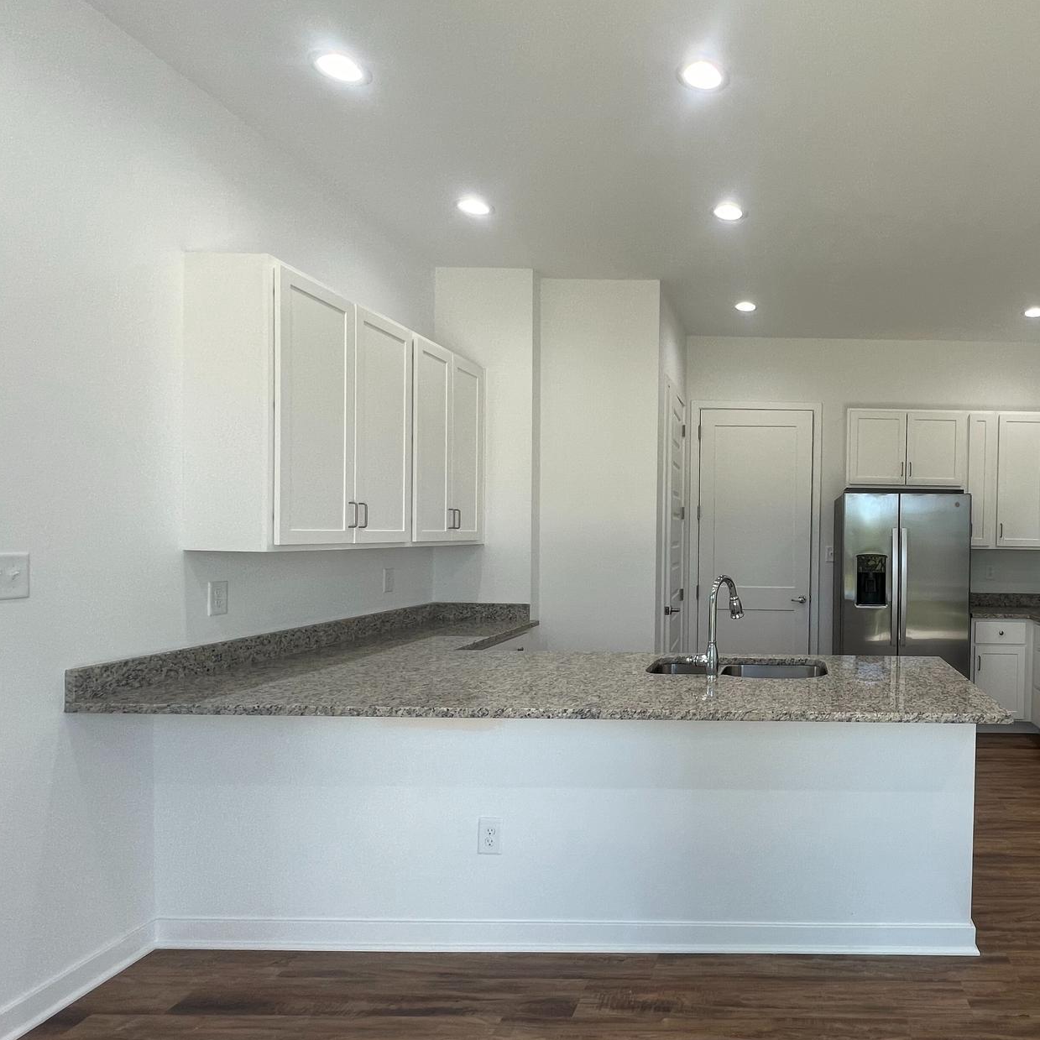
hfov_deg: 71.5
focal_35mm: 19
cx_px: 798
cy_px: 547
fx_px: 646
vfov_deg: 77.6
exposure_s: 1/120
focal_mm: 1.57
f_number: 1.8
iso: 64
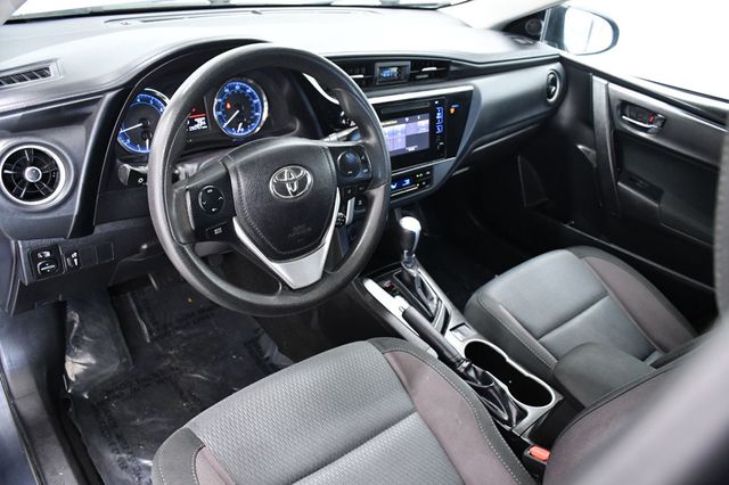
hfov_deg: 67.4
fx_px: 546
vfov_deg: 47.9
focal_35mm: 27
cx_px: 364
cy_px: 242
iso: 2500
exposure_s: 1/80
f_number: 4.5
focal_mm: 18
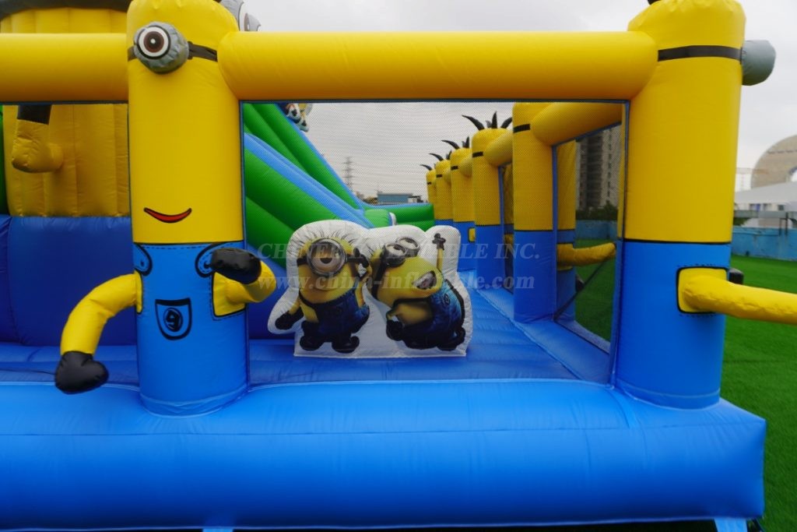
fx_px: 531
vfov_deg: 53.1
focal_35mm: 24
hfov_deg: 73.7
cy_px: 266
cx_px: 398
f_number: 4.5
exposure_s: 1/80
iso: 100
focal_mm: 16
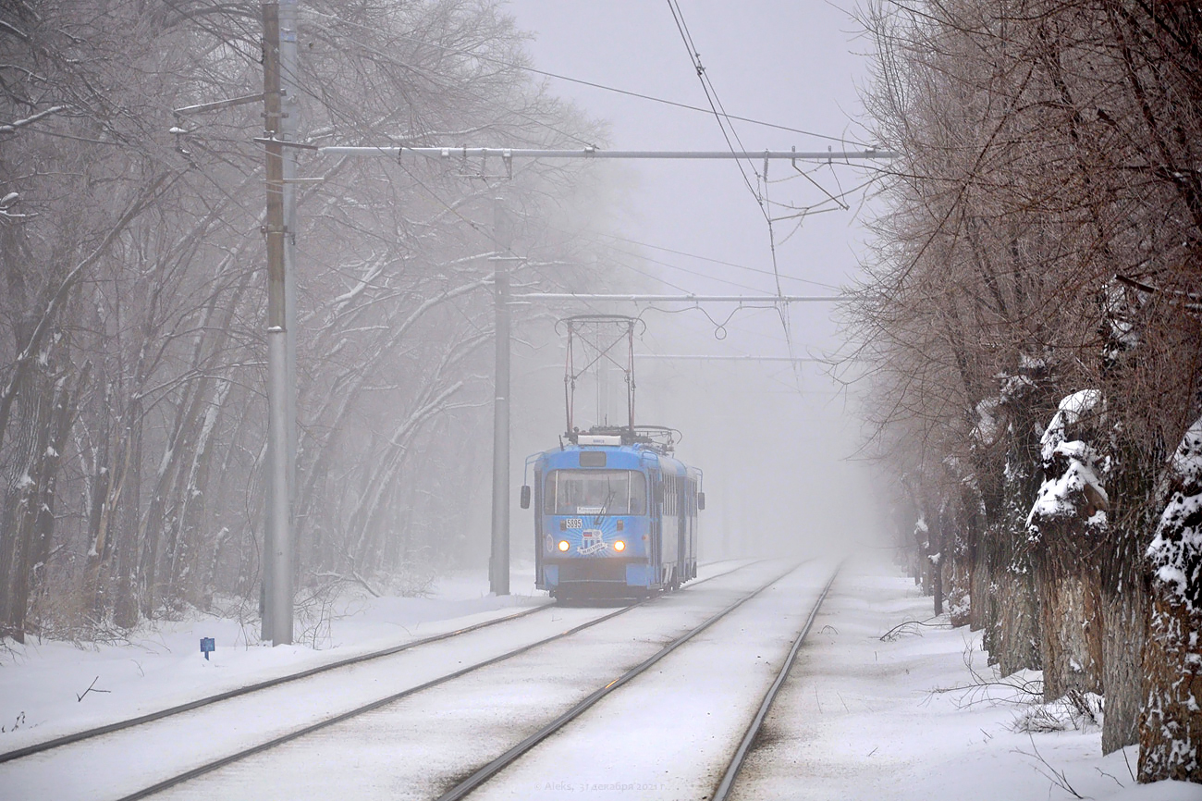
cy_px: 400
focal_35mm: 158
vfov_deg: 8.7
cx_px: 601
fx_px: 5257
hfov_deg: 13.0
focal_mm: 105
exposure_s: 1/250
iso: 200
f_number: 5.6
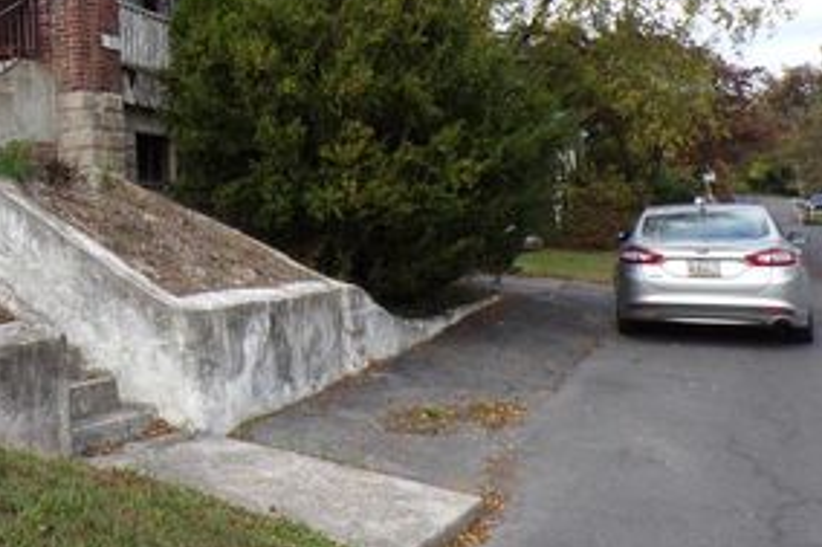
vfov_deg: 29.5
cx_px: 116
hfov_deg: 41.7
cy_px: 80
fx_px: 1004
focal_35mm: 44
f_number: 5.8
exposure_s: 1/90
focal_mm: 4.3
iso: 80
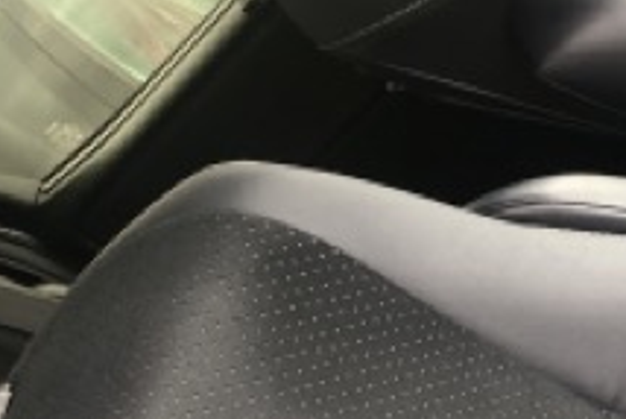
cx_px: 547
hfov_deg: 22.9
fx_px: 1514
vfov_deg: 15.6
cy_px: 369
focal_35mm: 87
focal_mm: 3.99
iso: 40
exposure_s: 1/30
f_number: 1.8
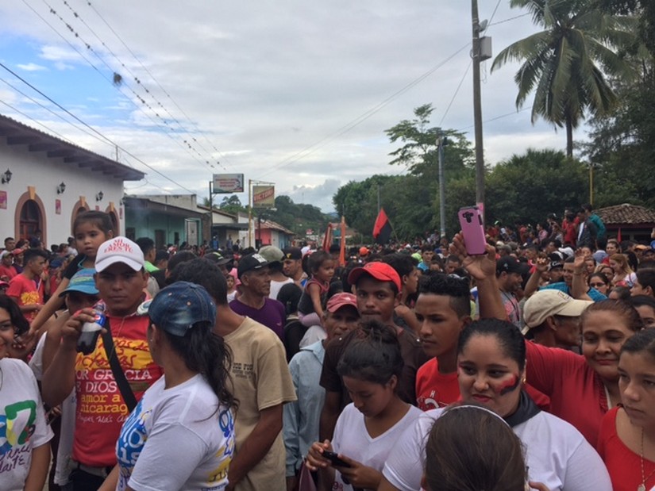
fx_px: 549
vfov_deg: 48.2
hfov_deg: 61.7
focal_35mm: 29
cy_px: 246
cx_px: 328
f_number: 2.2
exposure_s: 1/725
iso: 25
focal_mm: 4.15
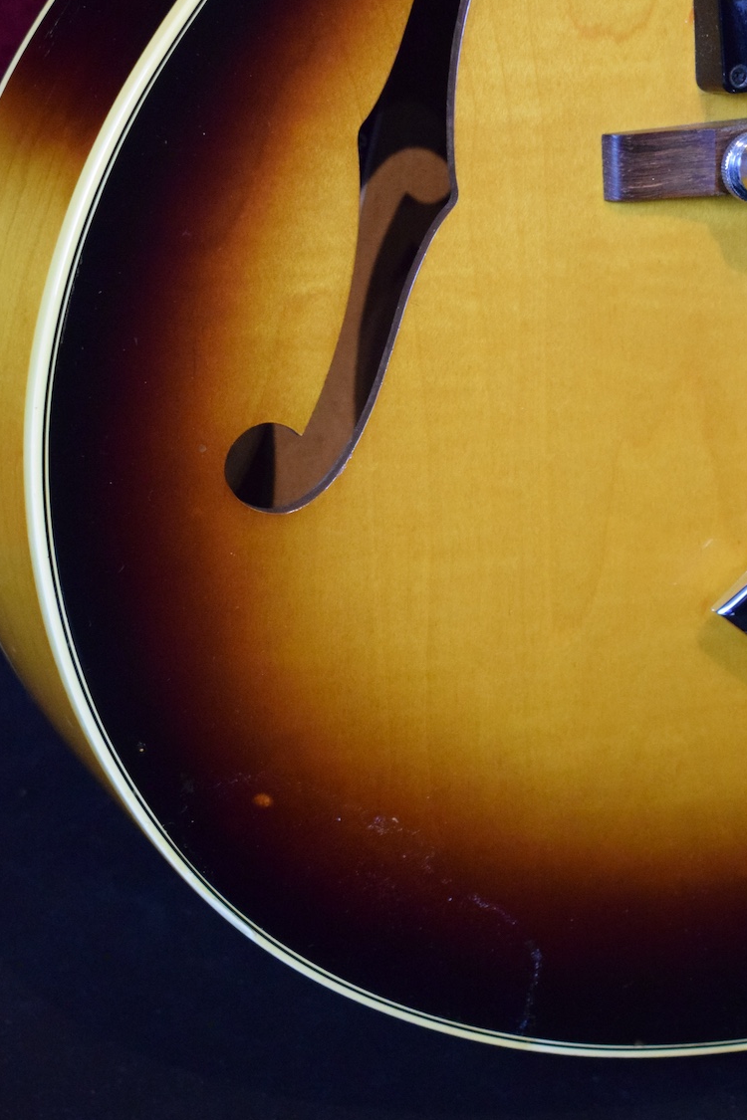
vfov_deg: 21.2
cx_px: 382
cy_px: 469
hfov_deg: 14.3
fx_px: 2988
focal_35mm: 96
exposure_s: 1/60
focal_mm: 48
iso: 5000
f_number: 5.3
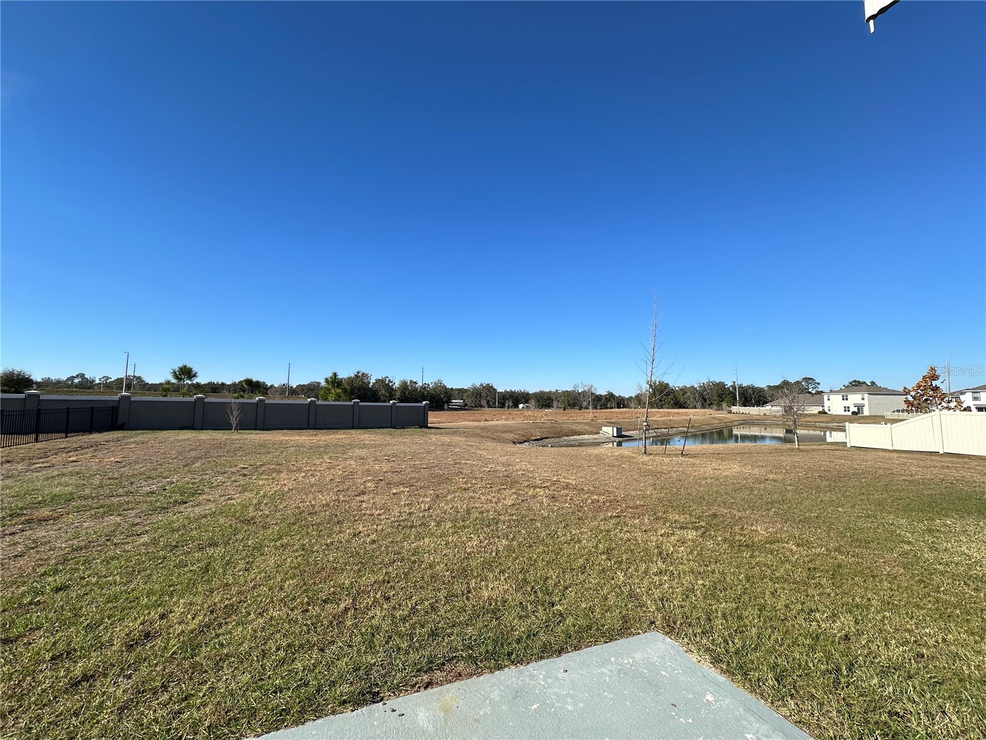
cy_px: 370
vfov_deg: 85.7
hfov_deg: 102.1
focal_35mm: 14
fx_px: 399
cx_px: 493
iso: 50
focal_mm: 2.22
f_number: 2.2
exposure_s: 1/1553
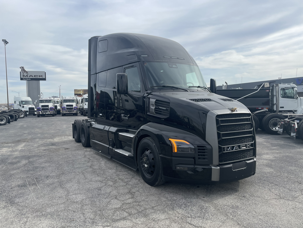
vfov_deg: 53.1
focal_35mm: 26
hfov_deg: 67.3
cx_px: 152
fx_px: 228
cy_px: 114
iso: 32
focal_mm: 4.2
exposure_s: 1/3401
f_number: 1.6
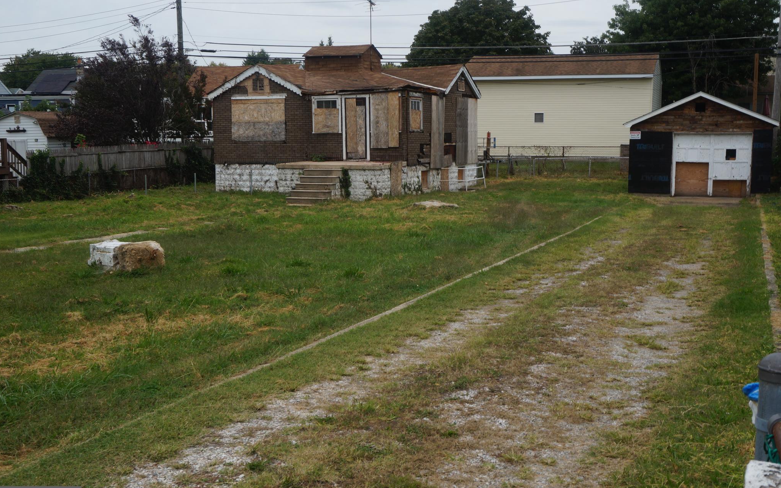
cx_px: 389
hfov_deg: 46.2
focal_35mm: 43
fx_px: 915
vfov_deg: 29.9
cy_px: 253
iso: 200
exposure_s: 1/80
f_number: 16
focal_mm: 28
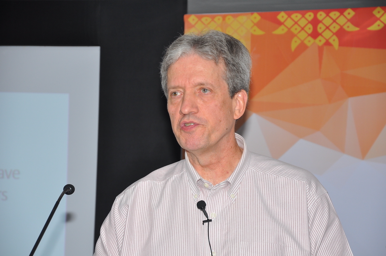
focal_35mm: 158
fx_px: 1687
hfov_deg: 13.1
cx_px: 193
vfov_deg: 8.7
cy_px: 128
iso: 320
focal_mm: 105
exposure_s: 1/100
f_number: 5.6
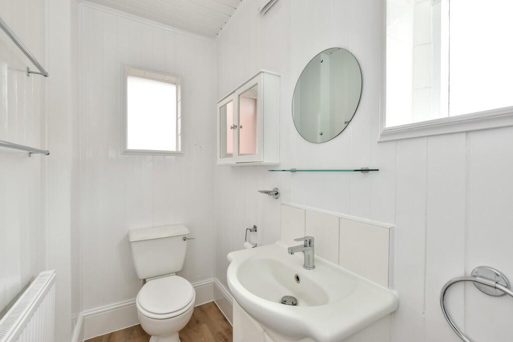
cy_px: 171
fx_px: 214
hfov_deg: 100.4
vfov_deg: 77.3
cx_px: 256
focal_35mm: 15
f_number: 8
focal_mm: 10
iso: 640
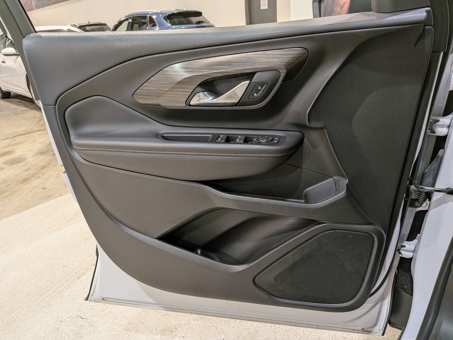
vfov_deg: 56.8
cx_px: 226
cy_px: 170
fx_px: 314
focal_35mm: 24
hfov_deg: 71.6
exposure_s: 1/120
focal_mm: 4.53
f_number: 1.7
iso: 129
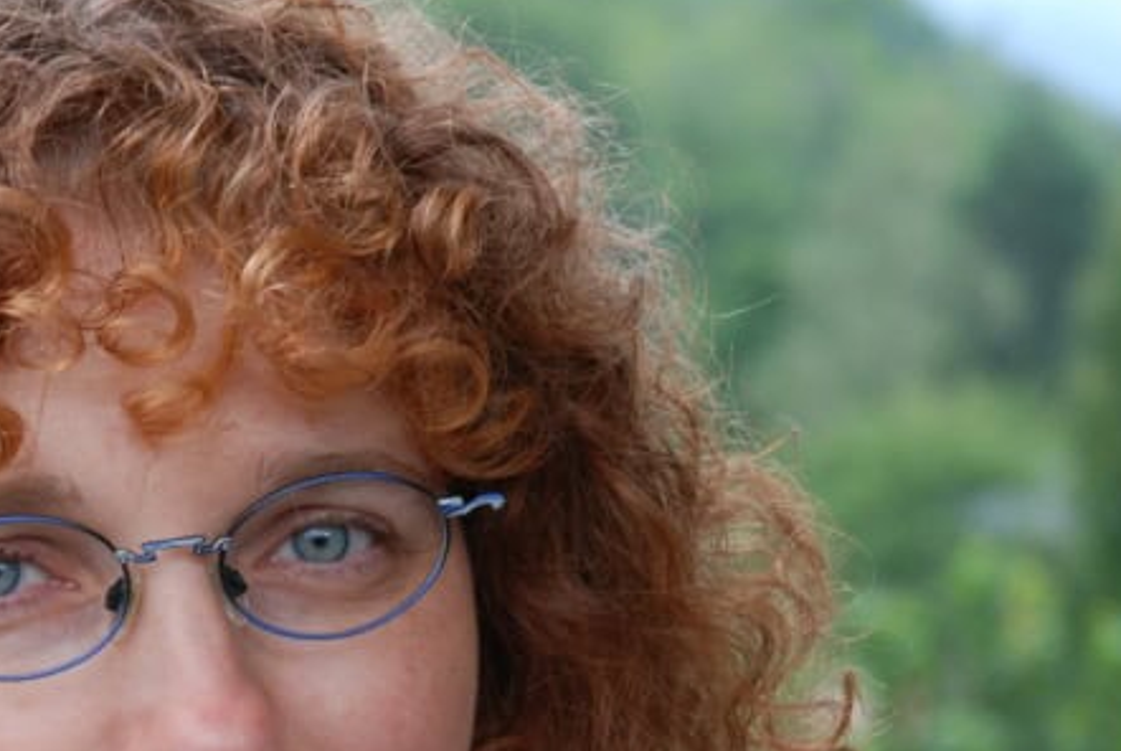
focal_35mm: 191
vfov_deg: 7.2
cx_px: 183
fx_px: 5960
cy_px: 549
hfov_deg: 10.7
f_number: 4.5
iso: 280
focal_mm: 55
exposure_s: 1/125
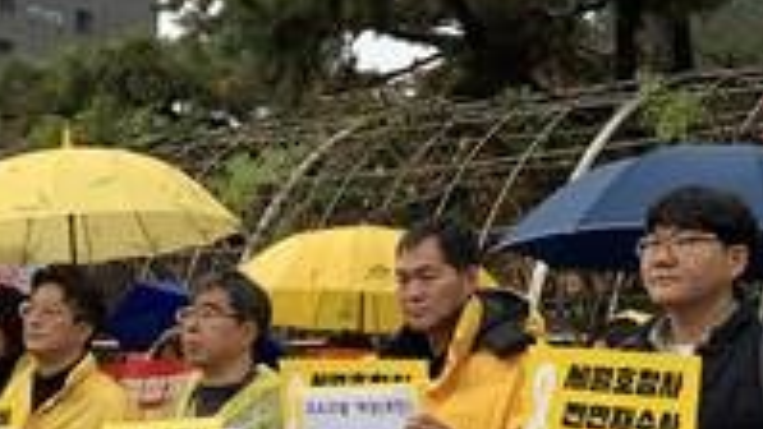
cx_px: 88
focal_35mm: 91
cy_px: 387
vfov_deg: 13.2
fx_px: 1841
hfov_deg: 22.9
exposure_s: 1/422
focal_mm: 4.25
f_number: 1.8
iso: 25
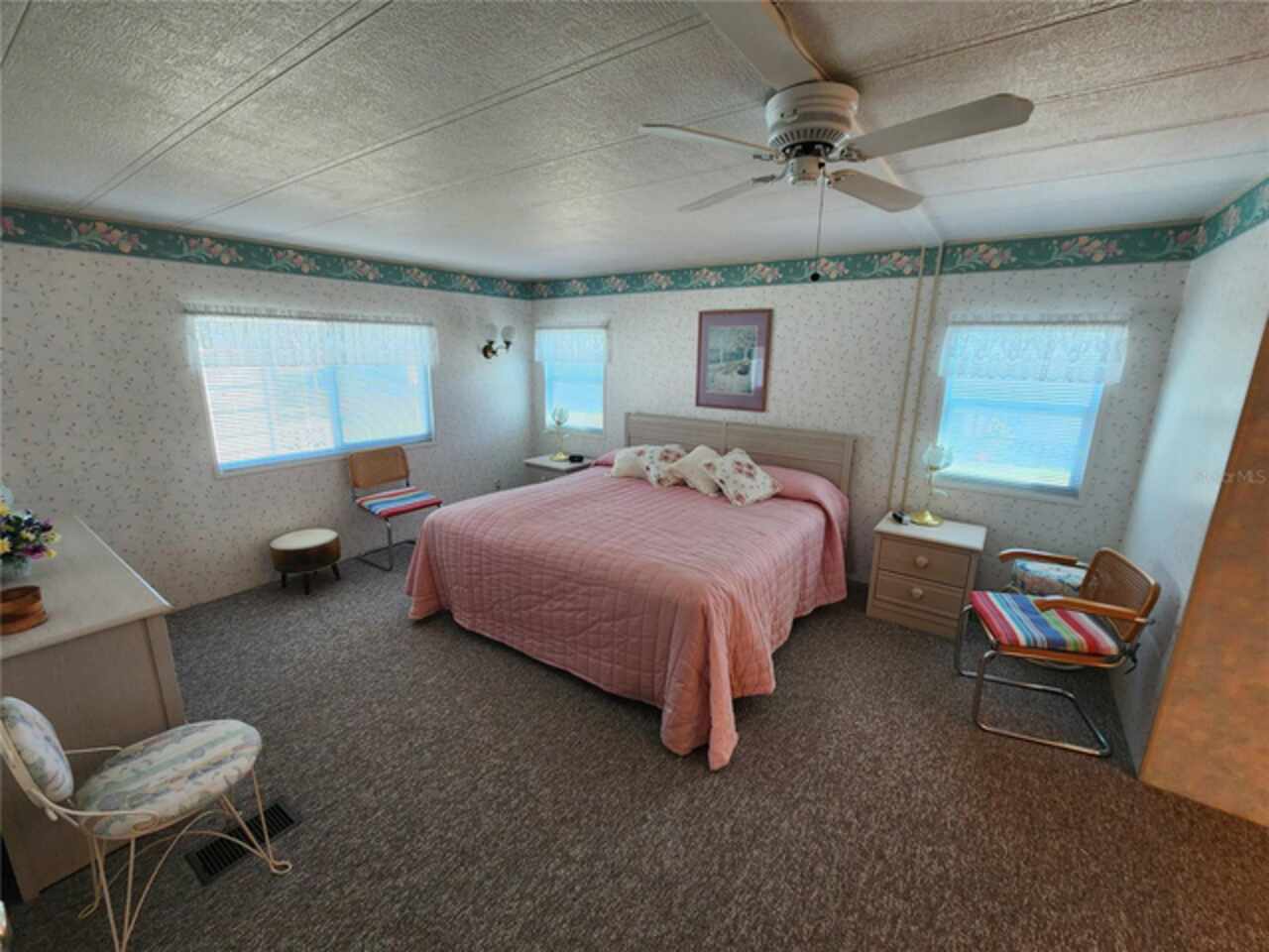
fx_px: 477
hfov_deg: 106.2
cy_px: 476
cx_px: 634
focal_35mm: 13
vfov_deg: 89.9
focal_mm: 2.2
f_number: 2.2
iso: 200
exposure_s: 1/60
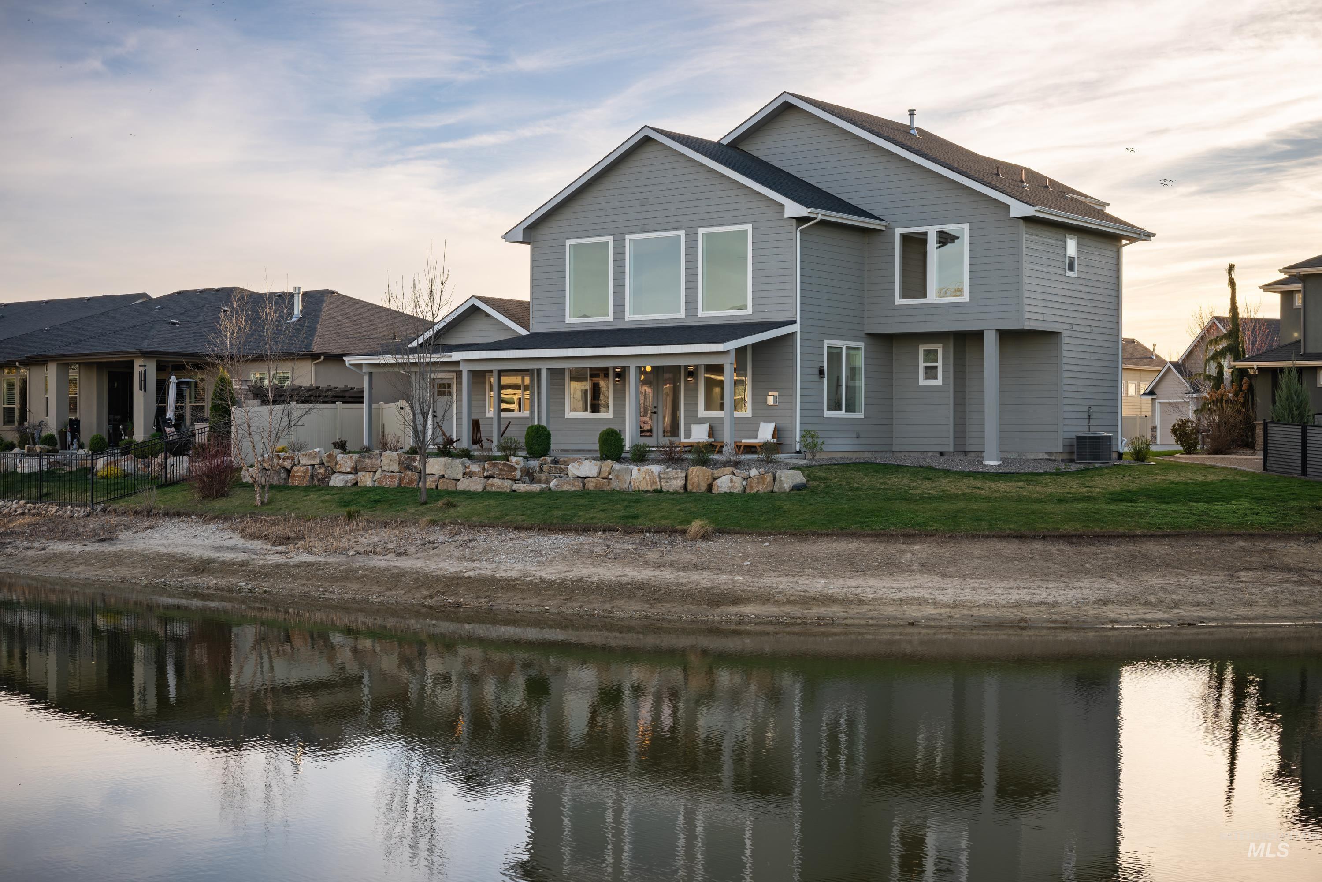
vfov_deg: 28.6
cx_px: 661
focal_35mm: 47
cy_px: 441
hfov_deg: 41.9
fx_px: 1726
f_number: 10
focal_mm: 47
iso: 100
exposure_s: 1/160
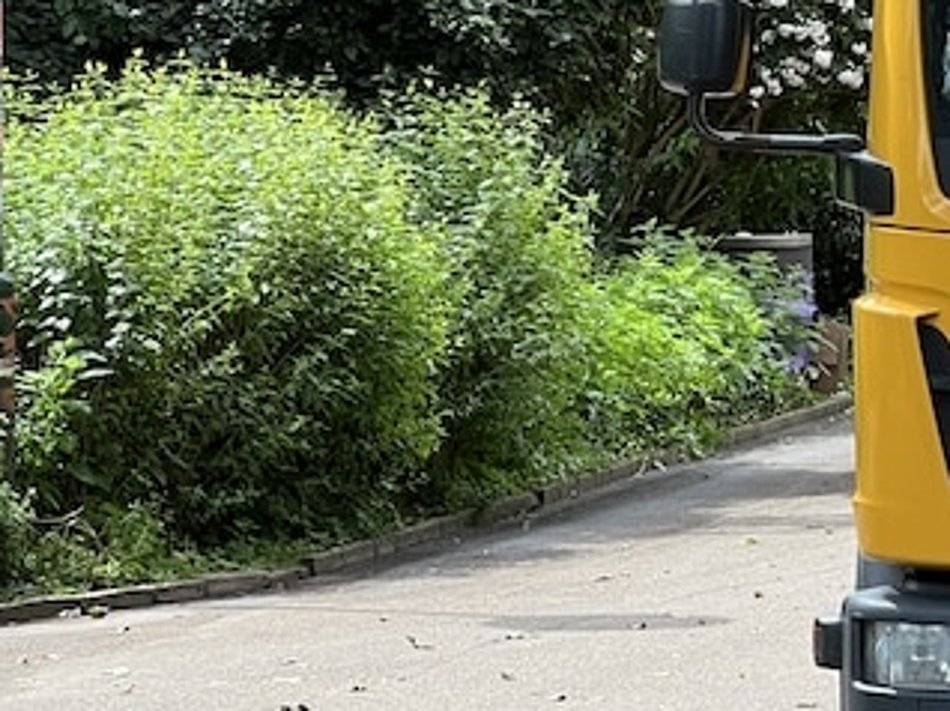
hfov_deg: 7.8
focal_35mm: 248
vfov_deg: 6.0
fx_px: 6801
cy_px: 356
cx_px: 1470
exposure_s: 1/99
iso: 32
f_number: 2.8
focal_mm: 9
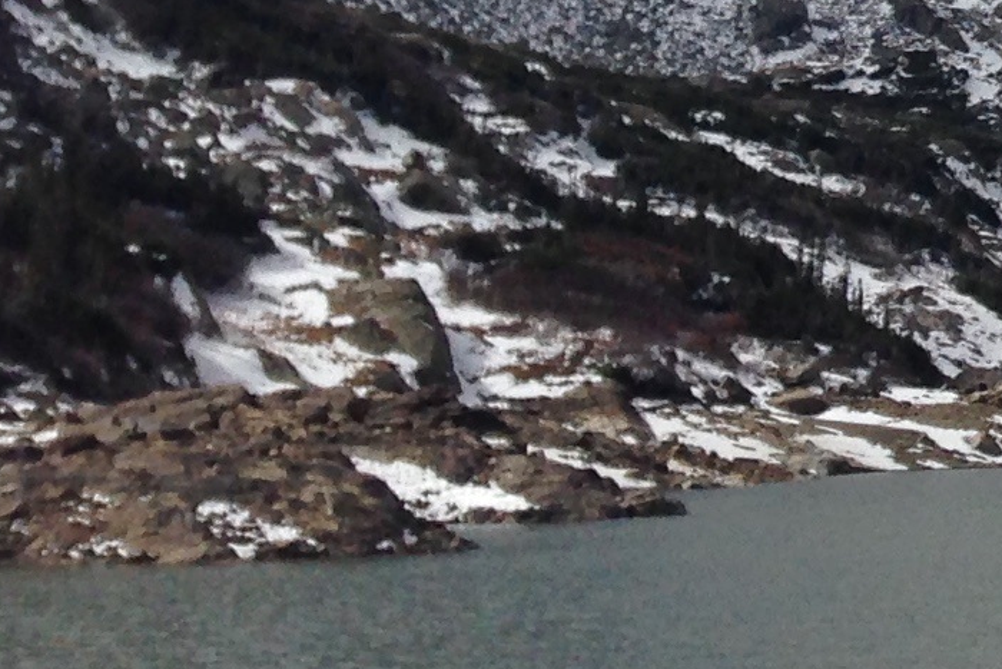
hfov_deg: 11.2
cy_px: -530
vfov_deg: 8.3
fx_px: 4454
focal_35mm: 160
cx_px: 2232
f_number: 2.4
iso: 50
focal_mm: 4.12
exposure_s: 1/3195
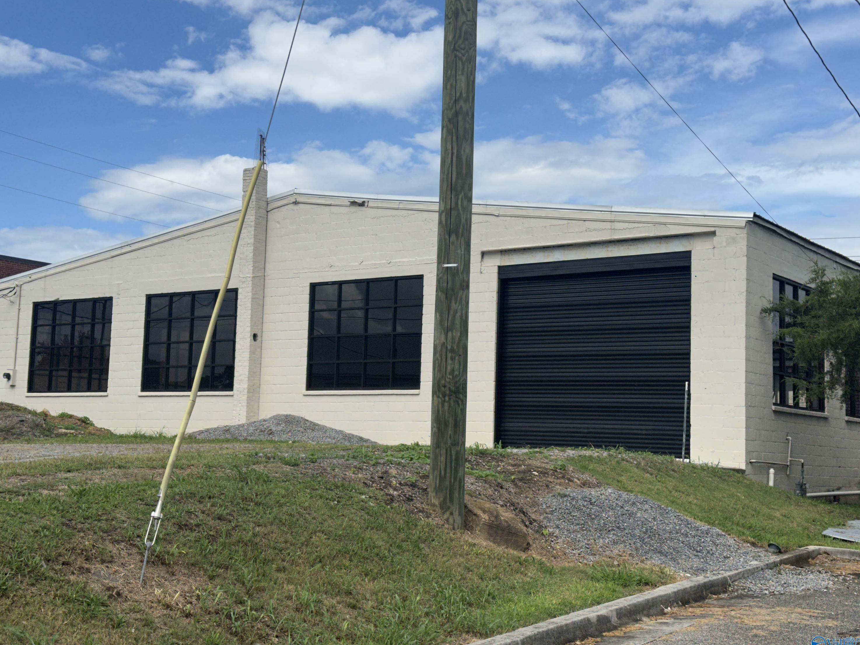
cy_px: 320
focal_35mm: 50
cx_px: 420
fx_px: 1242
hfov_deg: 38.2
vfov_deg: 29.1
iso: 64
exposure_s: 1/4184
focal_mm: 6.86
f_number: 1.78
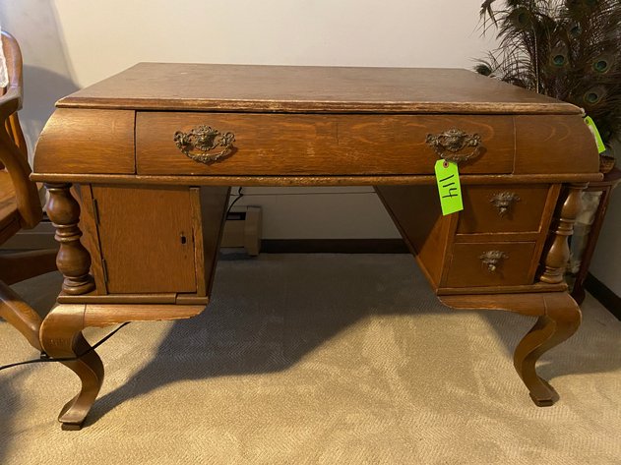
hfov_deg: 67.3
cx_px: 310
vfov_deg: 53.0
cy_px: 232
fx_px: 466
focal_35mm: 26
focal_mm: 4.25
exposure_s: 1/30
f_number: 1.8
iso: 800
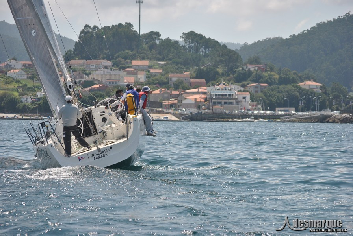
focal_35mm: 150
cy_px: 118
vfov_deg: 9.2
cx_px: 176
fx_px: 1473
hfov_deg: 13.7
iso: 100
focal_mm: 100
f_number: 6.3
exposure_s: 1/640
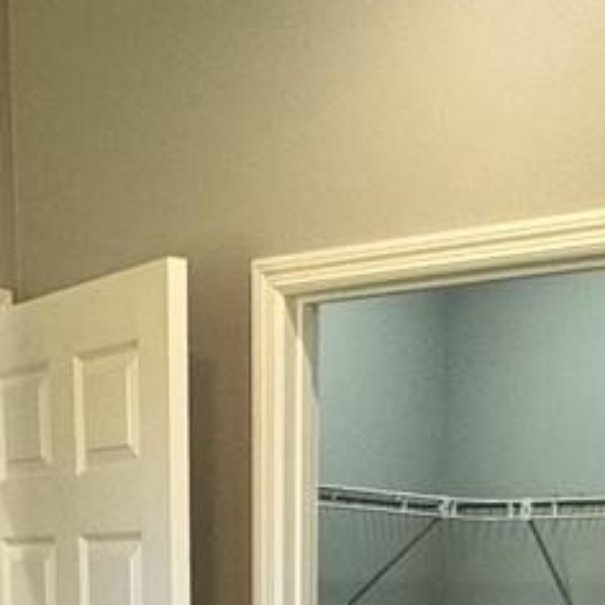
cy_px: 1074
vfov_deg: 17.1
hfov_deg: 20.6
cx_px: 285
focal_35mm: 84
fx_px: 1661
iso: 125
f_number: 2.2
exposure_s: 1/120
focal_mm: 2.22
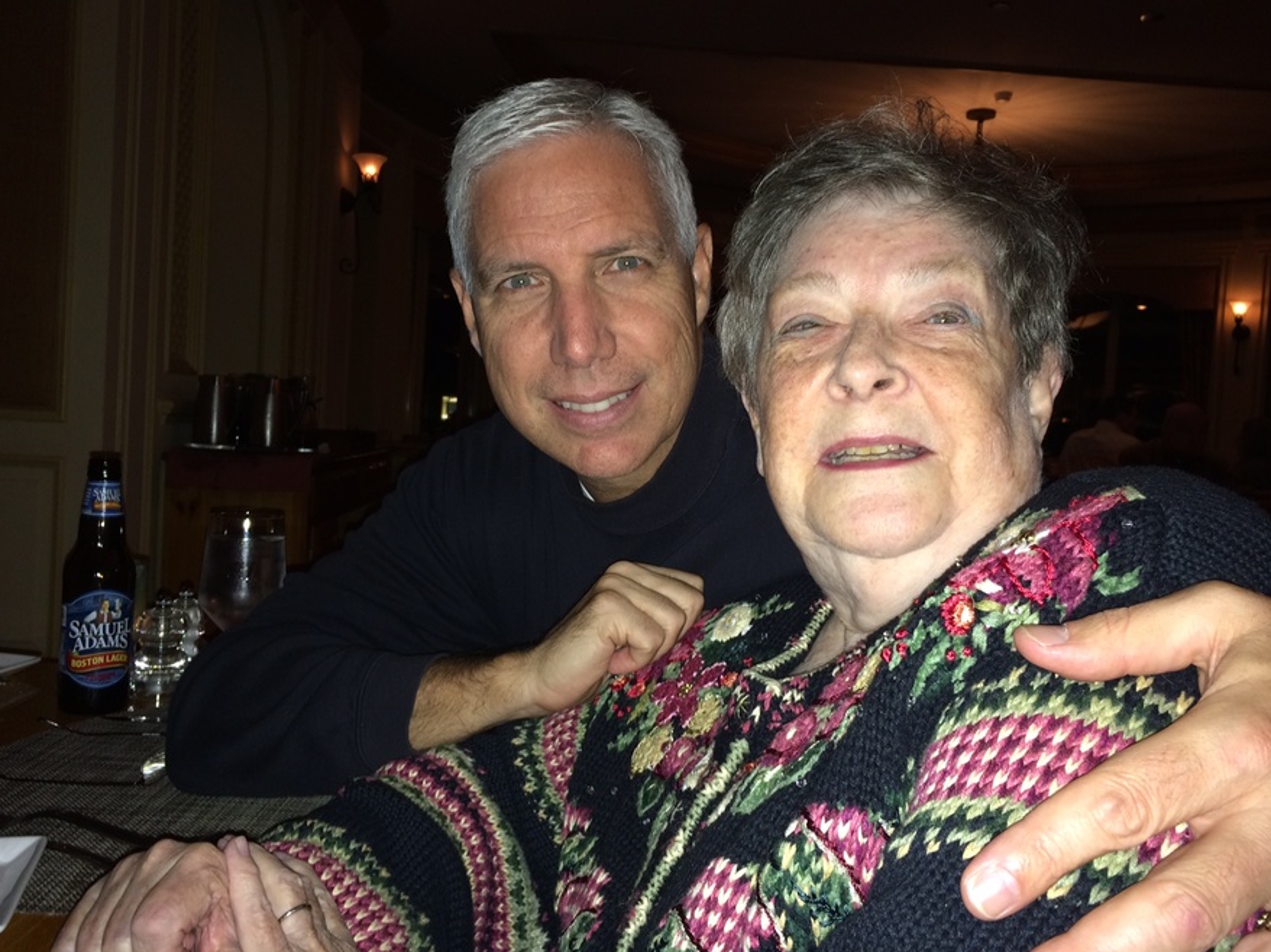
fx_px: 1138
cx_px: 635
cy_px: 467
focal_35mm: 31
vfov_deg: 45.4
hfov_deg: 58.4
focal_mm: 4.12
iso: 64
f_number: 2.2
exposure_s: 1/16
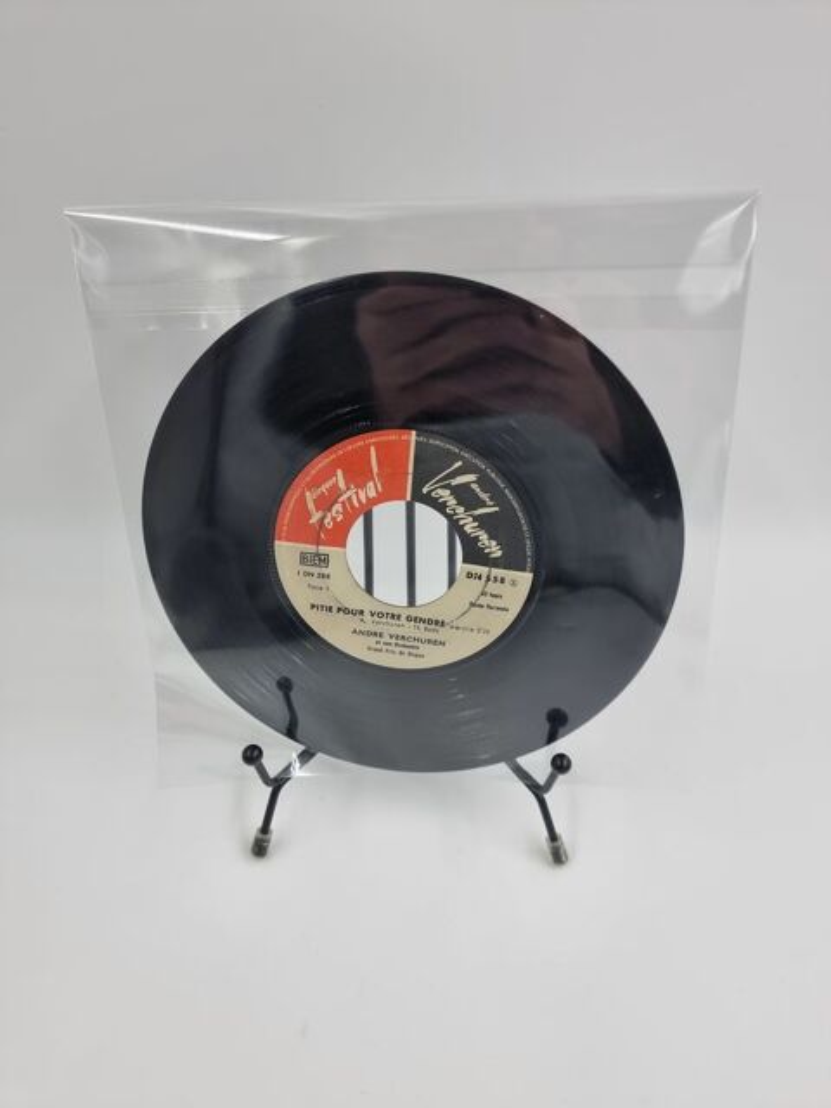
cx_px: 416
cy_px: 554
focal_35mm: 24
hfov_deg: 56.8
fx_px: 768
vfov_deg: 71.6
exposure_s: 1/100
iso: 50
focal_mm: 6.7
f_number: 1.8
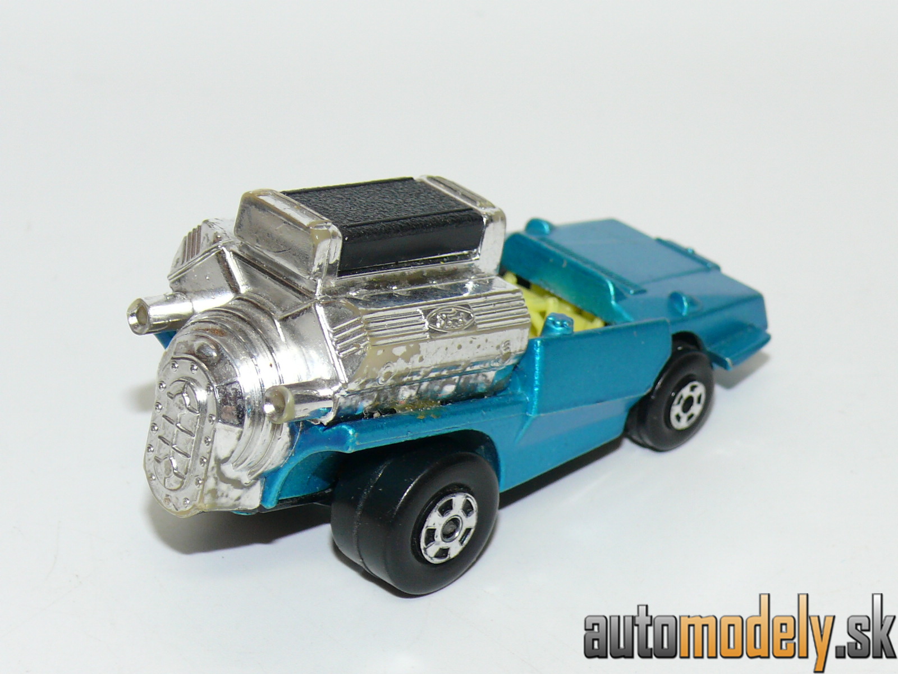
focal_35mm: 112
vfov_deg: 13.2
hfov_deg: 17.6
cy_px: 337
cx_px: 449
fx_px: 2905
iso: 100
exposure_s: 1/30
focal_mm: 14.1
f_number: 4
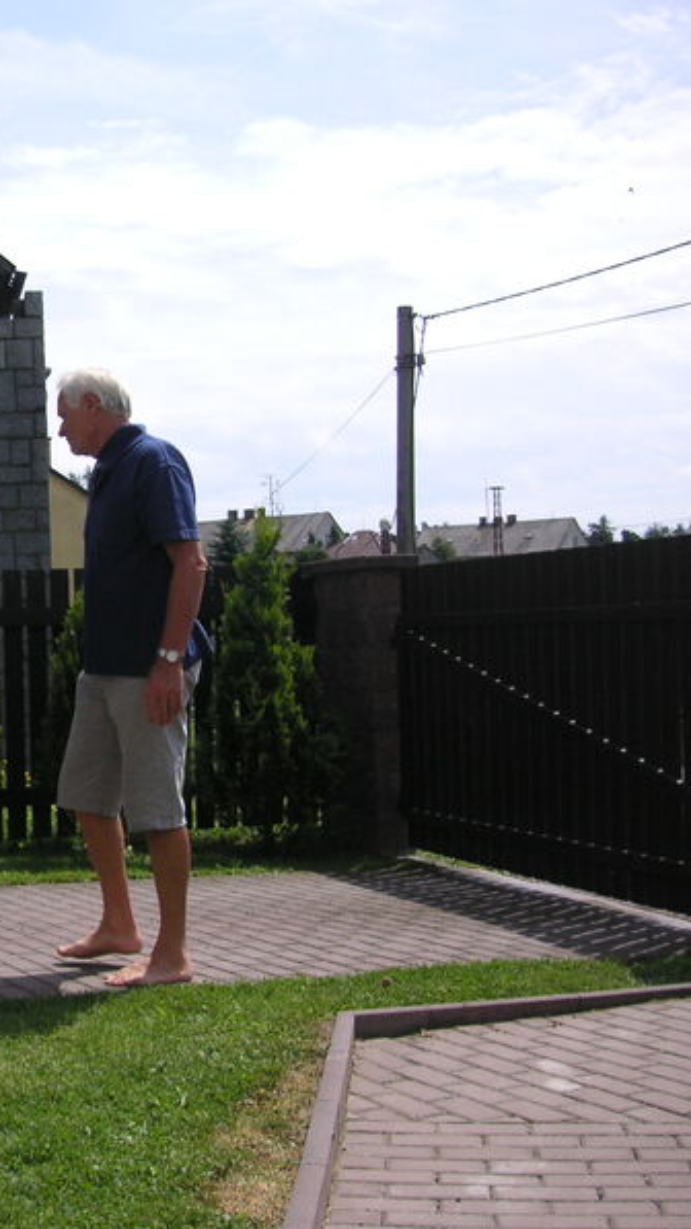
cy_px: 616
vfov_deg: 38.5
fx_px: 1758
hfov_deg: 21.2
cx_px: -64
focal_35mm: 54
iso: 50
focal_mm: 6.1
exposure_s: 1/180
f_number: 6.7
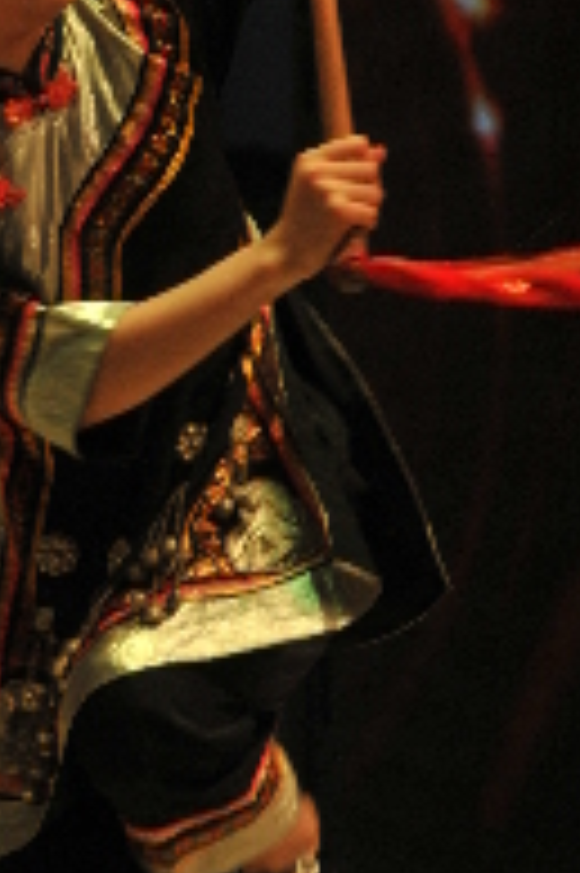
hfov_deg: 4.0
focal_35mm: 347
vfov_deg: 5.9
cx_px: 49
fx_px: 8403
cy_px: 207
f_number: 5.3
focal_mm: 105
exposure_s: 1/125
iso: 400
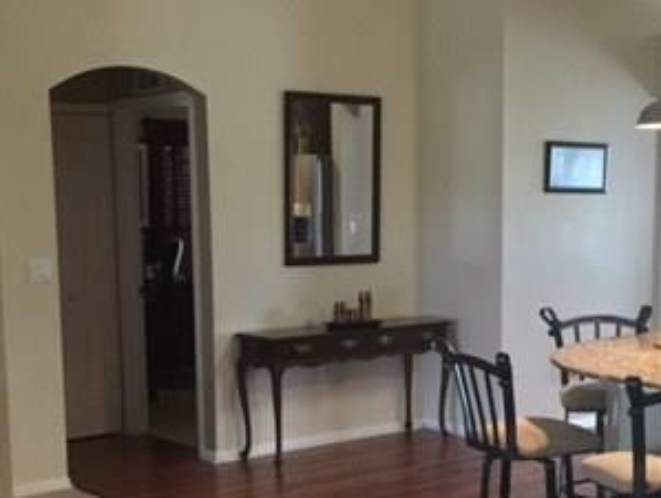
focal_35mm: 62
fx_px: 1185
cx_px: 369
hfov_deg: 31.1
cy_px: 354
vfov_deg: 23.5
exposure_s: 1/30
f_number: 2.2
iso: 200
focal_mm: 4.15
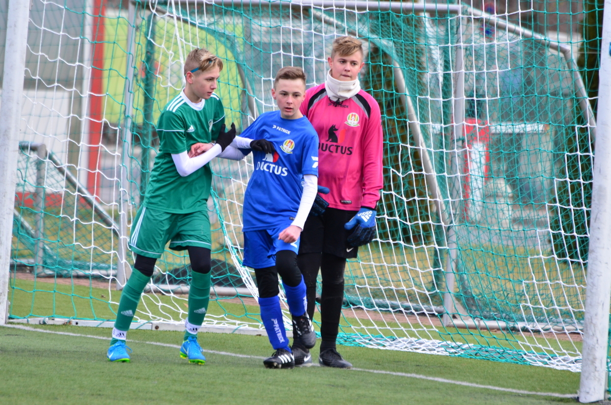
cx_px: 306
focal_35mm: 420
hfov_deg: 4.9
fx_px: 7114
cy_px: 202
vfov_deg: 3.3
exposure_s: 1/640
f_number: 5.6
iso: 800
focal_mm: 280
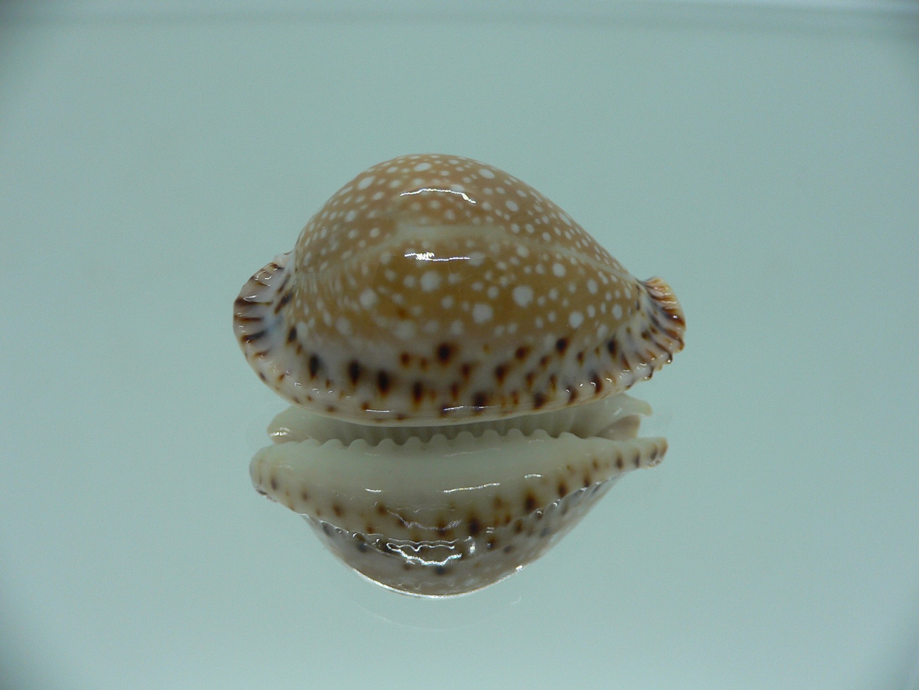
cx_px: 460
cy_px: 345
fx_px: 929
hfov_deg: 52.6
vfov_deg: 40.7
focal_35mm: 35
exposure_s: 1/60
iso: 80
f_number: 2.8
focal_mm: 4.6
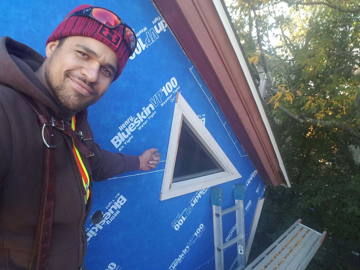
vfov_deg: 63.4
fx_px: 218
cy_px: 135
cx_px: 180
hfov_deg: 79.0
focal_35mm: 21
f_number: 1.7
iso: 80
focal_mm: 2.1
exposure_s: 1/120
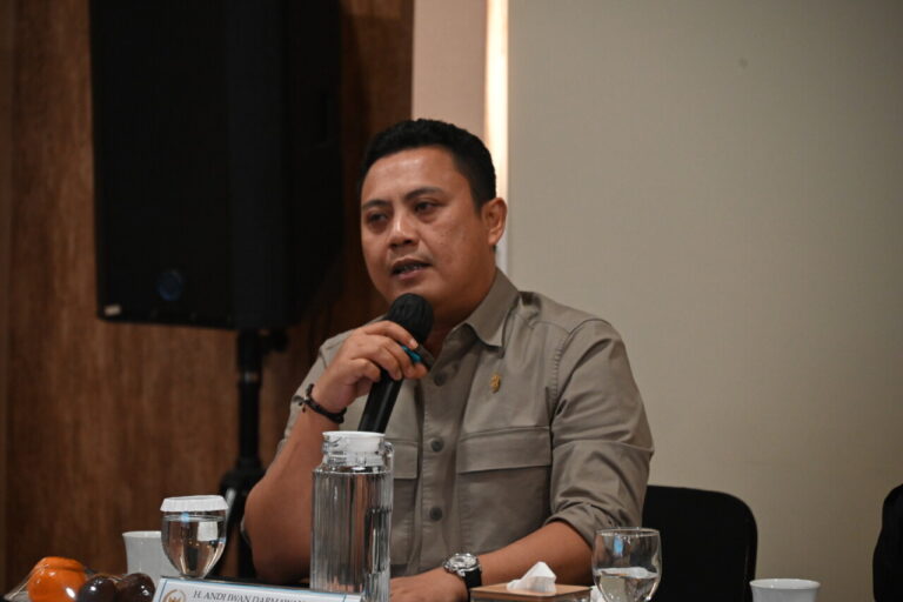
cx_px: 452
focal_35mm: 200
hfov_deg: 10.3
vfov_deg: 6.9
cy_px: 301
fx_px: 5016
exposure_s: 1/60
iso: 5000
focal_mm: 200
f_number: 6.3
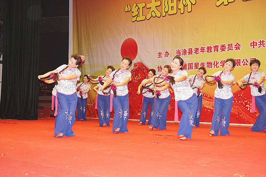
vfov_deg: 25.7
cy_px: 88
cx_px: 133
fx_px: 388
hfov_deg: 37.9
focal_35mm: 52
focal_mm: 35
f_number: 2.8
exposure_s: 1/160
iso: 1600
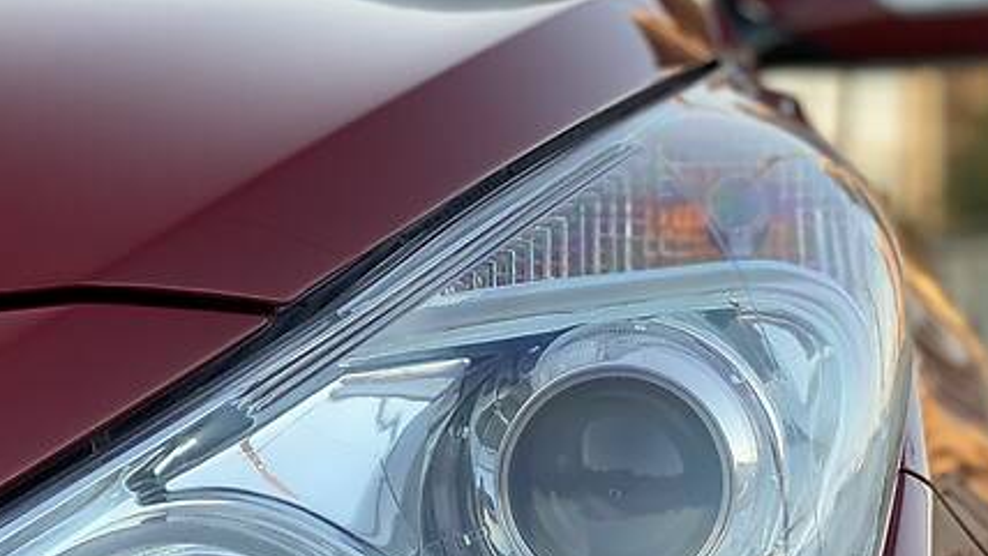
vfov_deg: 11.4
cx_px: 388
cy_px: 464
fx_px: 2778
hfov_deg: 20.1
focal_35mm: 106
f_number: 2
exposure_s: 1/122
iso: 32
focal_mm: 6
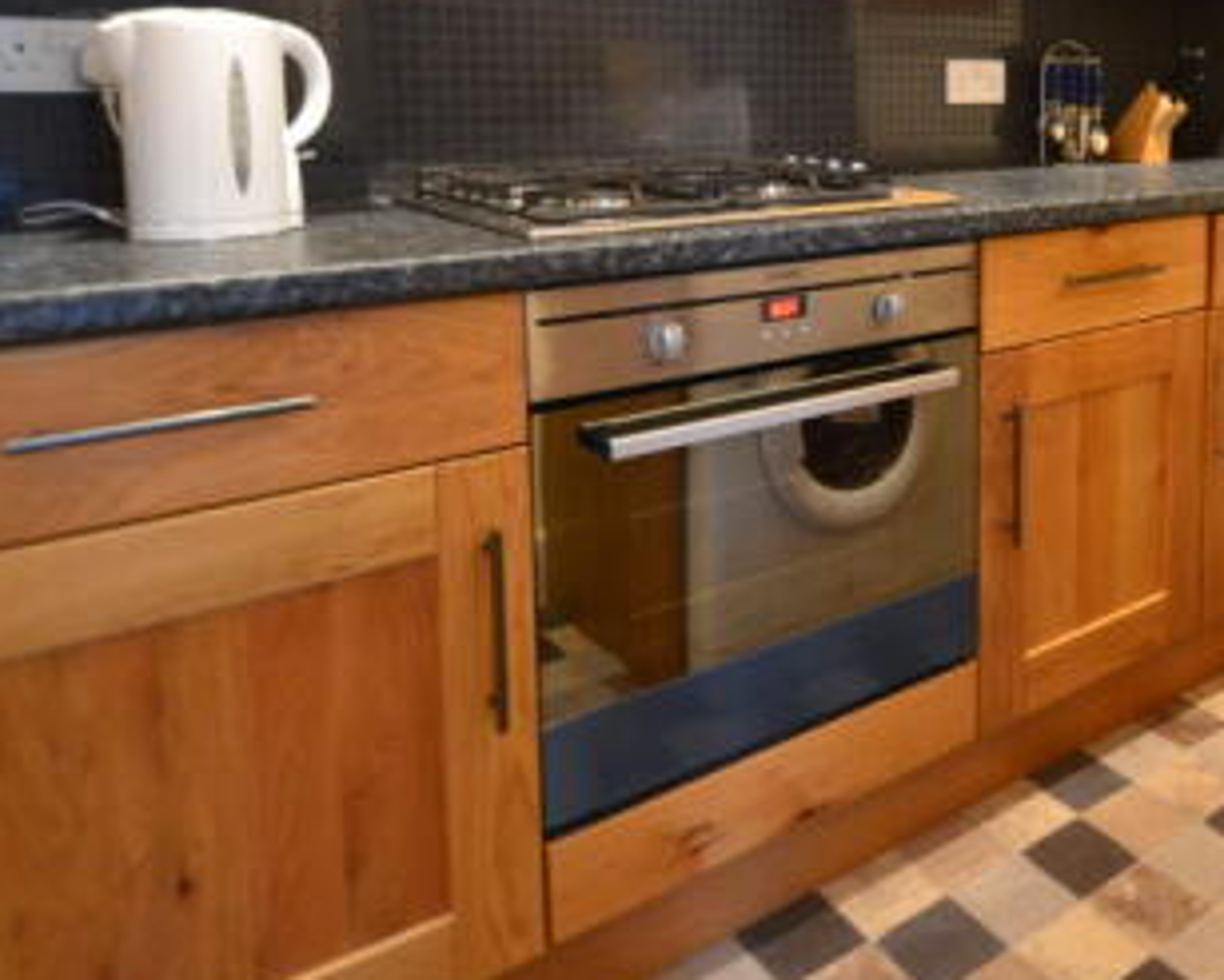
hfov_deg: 54.0
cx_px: 1011
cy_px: 177
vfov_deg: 45.7
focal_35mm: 30
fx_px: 1087
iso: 800
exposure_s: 1/6
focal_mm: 10
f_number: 3.5
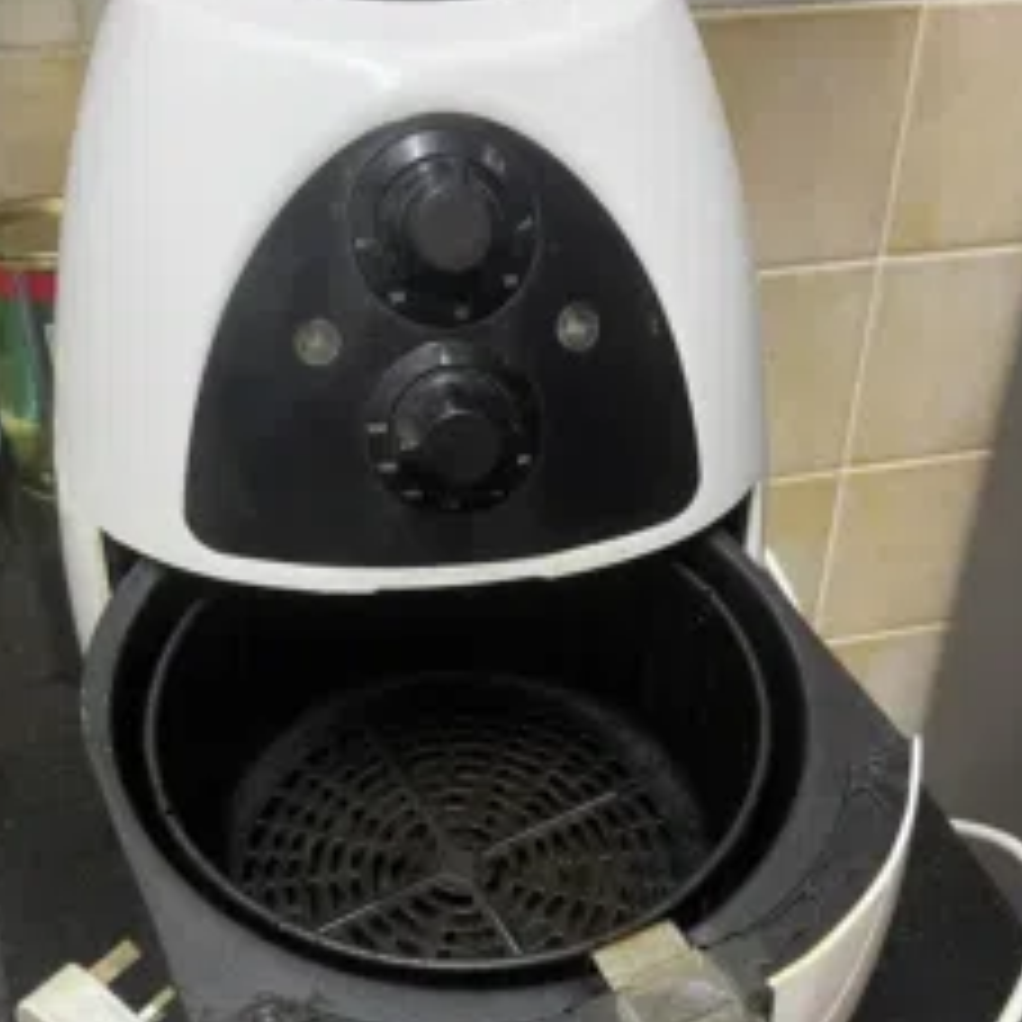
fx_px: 1303
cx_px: 500
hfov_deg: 42.8
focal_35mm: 39
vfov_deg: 42.5
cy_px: 635
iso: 400
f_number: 1.6
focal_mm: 5.1
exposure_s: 1/50
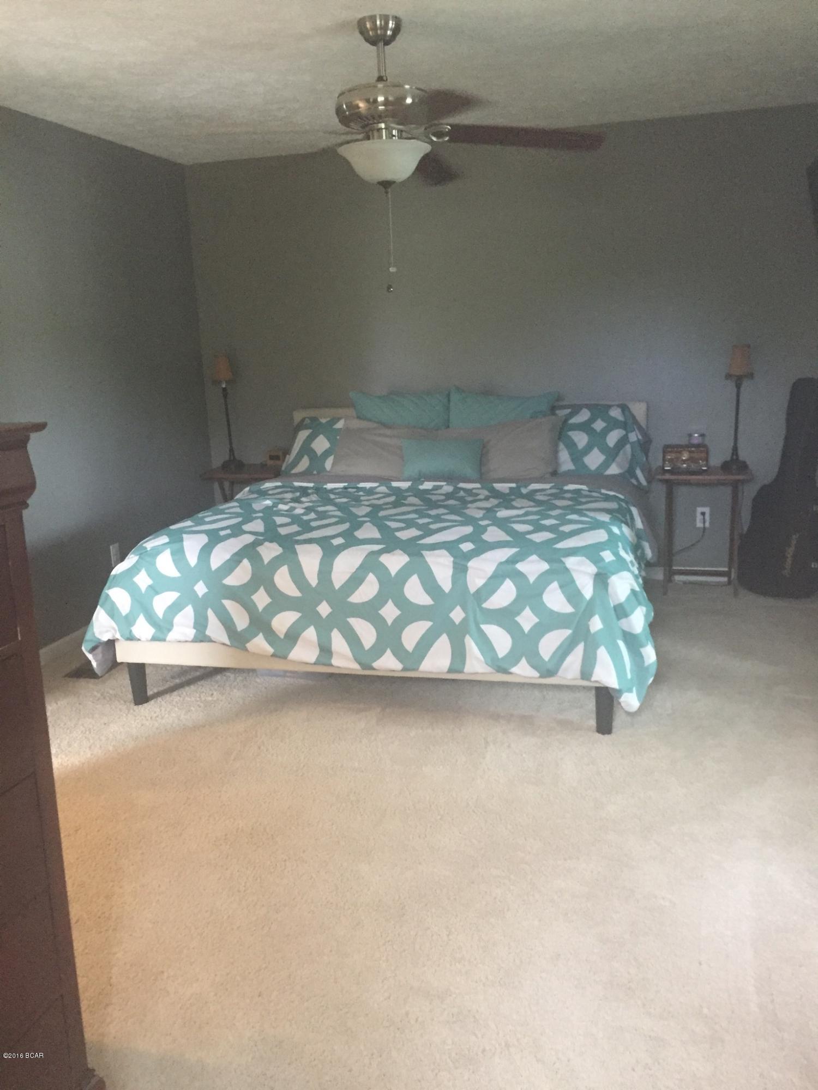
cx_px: 409
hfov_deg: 48.2
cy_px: 545
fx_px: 914
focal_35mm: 29
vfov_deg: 61.7
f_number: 2.2
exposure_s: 1/20
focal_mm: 4.15
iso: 250
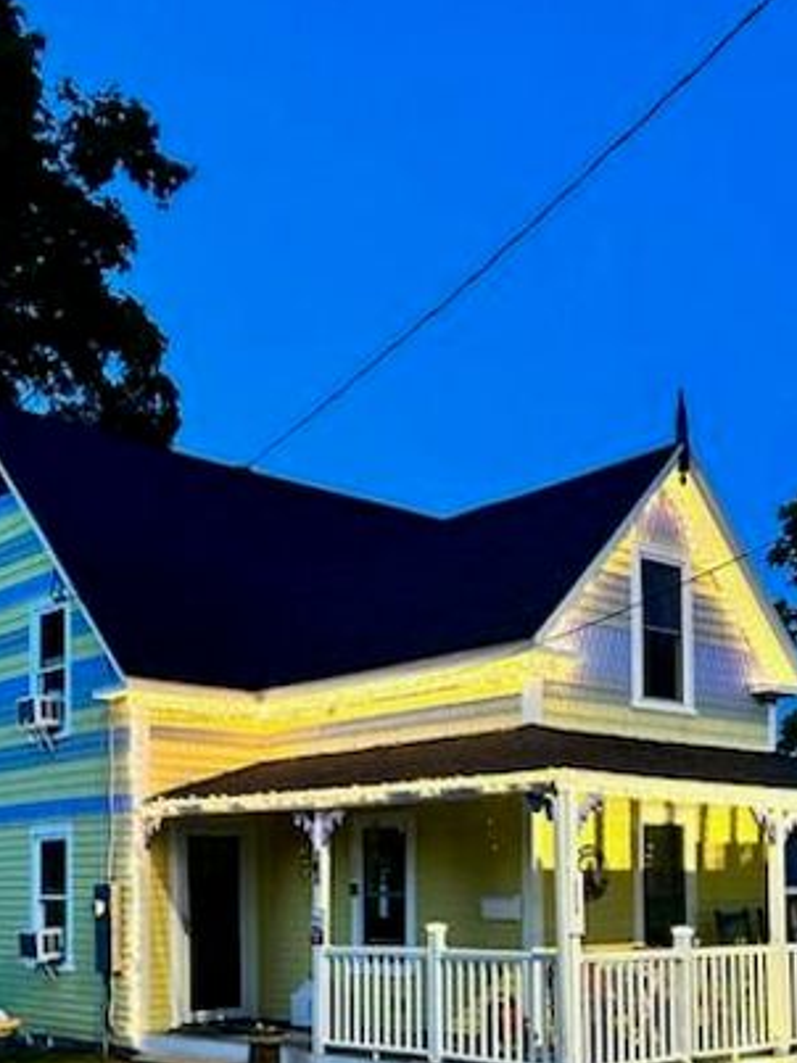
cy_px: 872
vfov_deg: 41.7
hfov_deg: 33.5
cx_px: 464
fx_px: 1321
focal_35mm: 43
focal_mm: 5.7
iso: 640
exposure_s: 1/30
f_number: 1.5
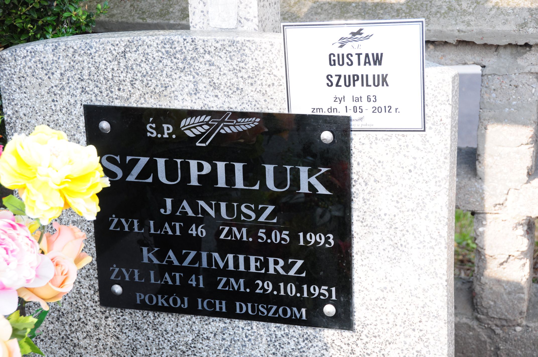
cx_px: 269
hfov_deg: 27.0
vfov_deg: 18.1
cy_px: 178
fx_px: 1119
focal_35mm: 75
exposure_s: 1/80
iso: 200
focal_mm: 50
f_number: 7.1
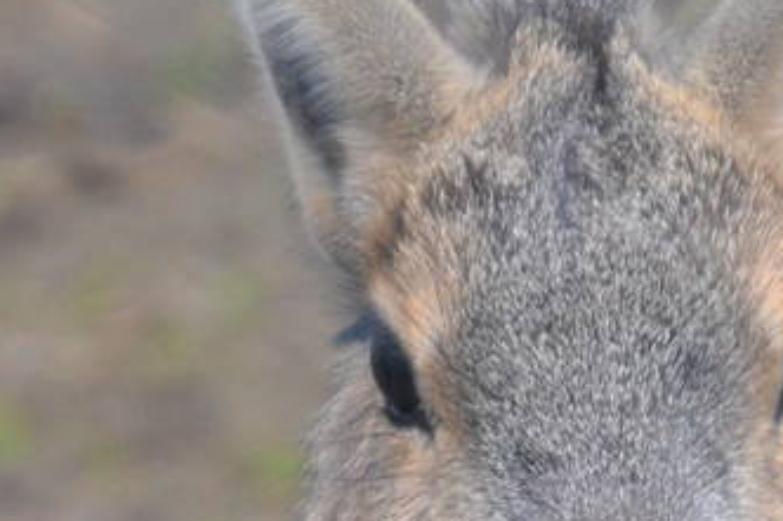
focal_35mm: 1445
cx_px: 620
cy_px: 586
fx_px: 31412
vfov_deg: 1.0
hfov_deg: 1.4
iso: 1000
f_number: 5.6
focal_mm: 200
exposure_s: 1/500
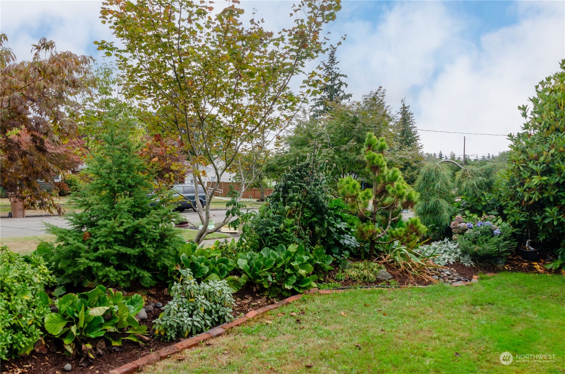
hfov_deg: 59.6
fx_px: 493
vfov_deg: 41.5
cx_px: 282
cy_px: 187
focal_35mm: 32
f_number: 7.1
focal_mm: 21
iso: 200
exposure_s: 1/200
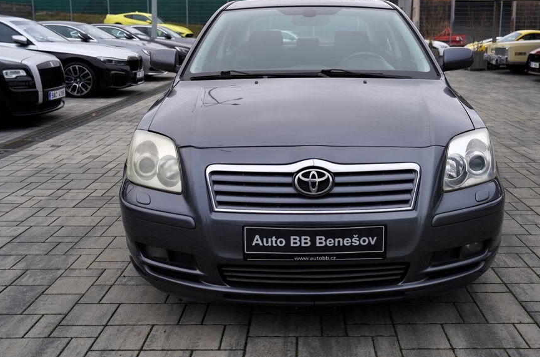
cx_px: 306
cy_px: 147
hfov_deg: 49.5
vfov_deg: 33.9
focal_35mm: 39
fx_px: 583
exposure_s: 1/80
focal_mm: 33
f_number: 4
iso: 100
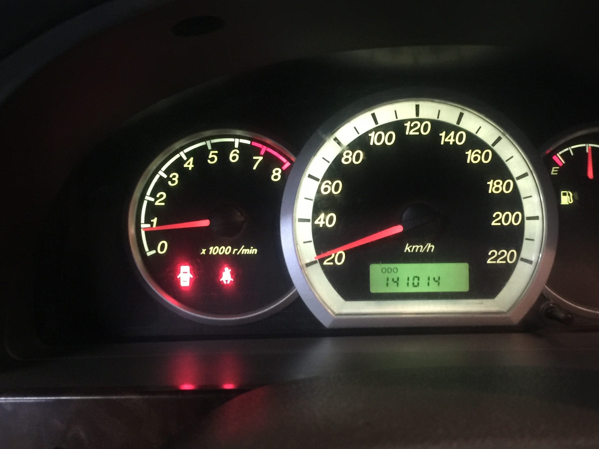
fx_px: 727
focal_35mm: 42
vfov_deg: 34.3
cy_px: 239
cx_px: 372
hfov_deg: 44.5
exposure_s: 1/4
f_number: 2.2
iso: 160
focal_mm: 4.15
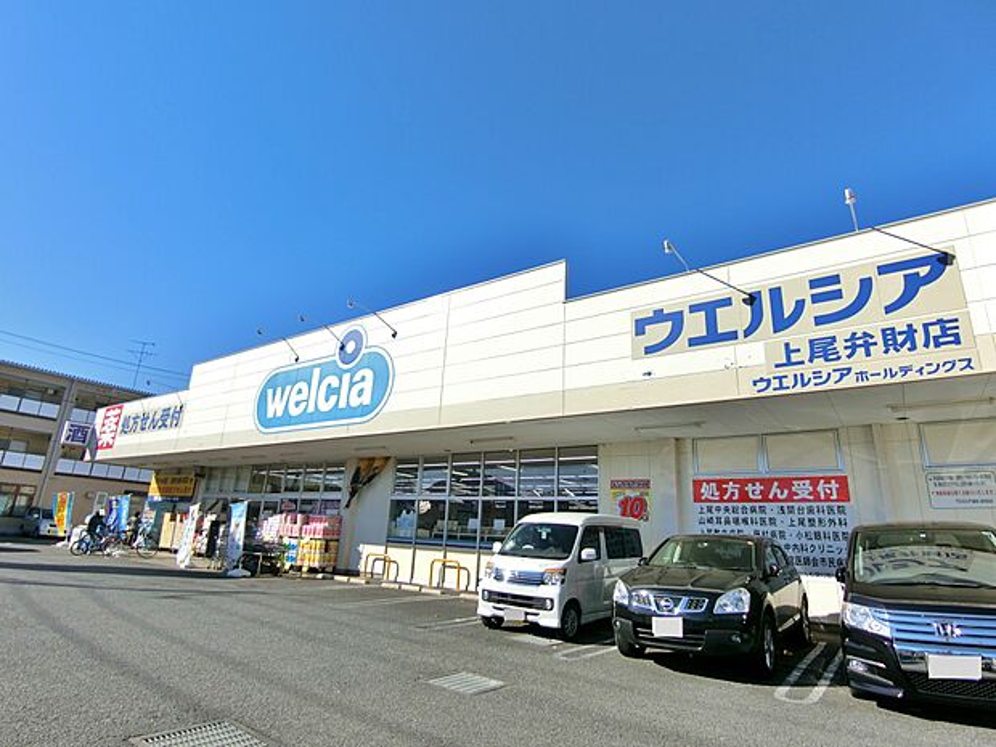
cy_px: 374
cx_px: 498
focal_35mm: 19
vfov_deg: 68.7
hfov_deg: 84.7
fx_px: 547
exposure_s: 1/1600
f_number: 2.7
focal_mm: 4.06
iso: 80
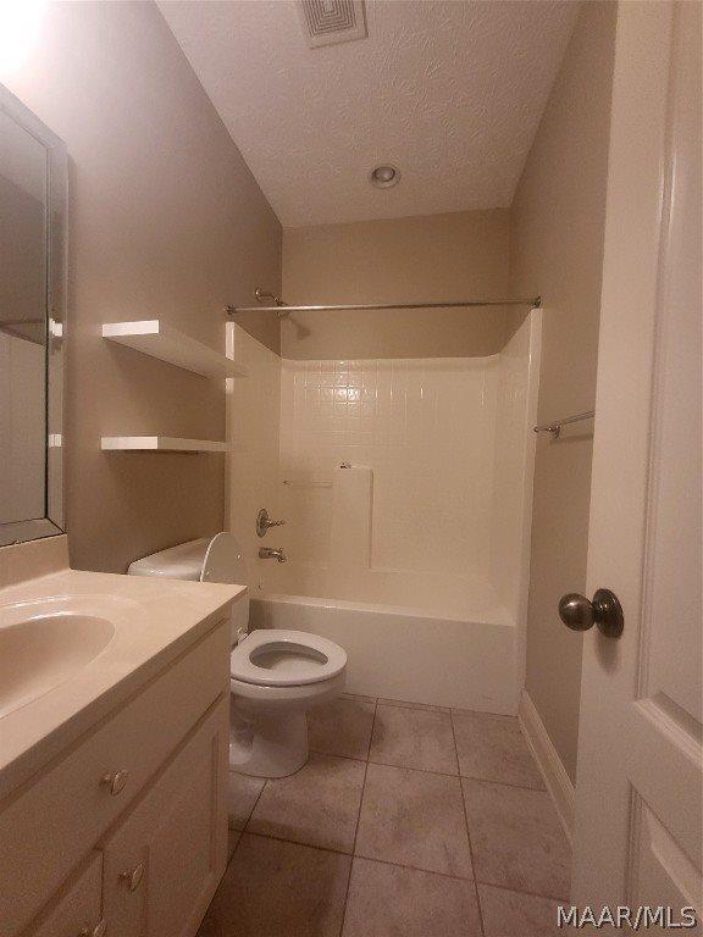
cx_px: 352
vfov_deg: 106.2
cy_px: 468
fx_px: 352
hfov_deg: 89.9
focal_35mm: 13
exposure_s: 1/40
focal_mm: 1.74
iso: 400
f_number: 2.2
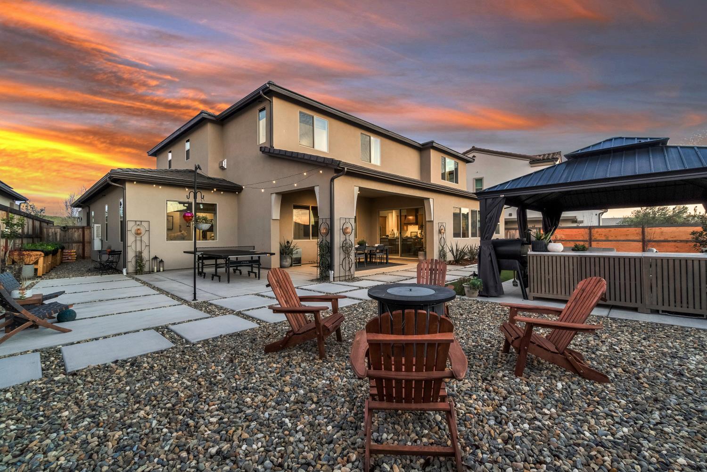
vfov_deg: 77.3
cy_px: 236
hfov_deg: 100.4
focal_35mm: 15
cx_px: 354
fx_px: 295
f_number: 9
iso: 400
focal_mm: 10
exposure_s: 1/6
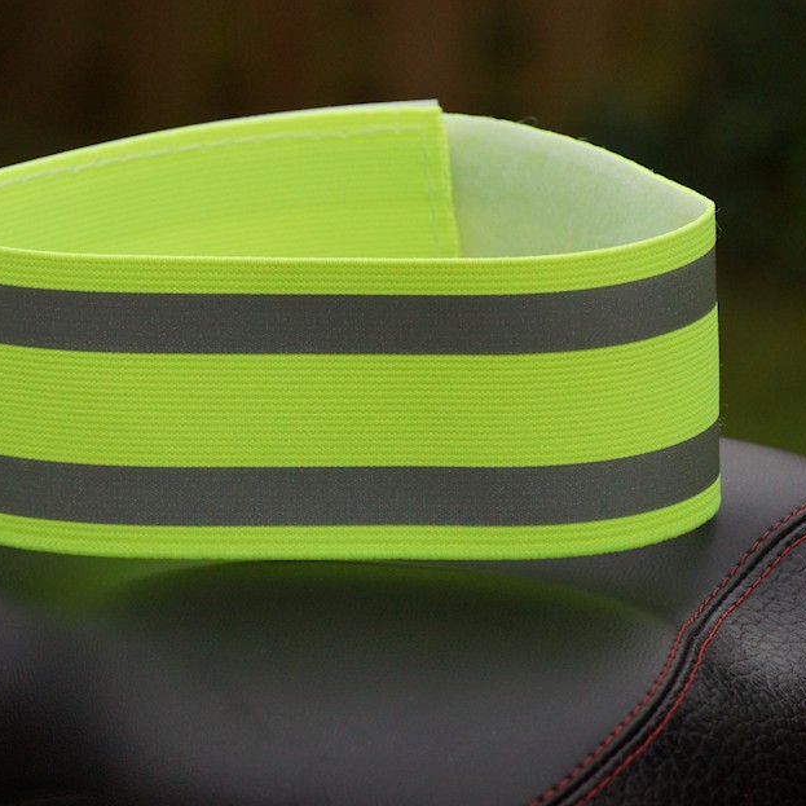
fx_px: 6840
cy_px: 404
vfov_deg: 6.7
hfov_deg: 6.7
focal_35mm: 260
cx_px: 353
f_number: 10
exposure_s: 1/200
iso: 800
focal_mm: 135
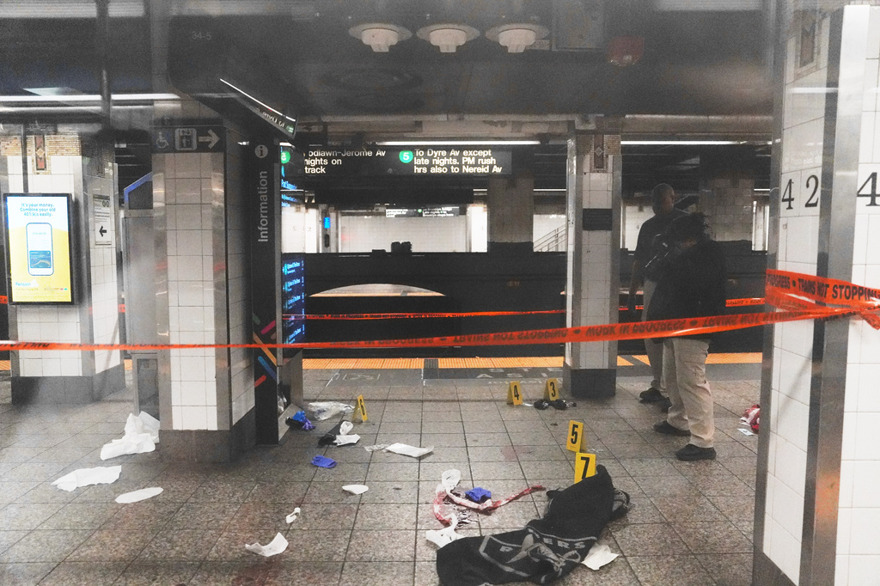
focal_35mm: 26
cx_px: 440
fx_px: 635
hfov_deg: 69.4
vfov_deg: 49.5
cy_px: 293
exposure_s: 1/2000
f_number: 2.8
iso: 4000
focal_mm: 26
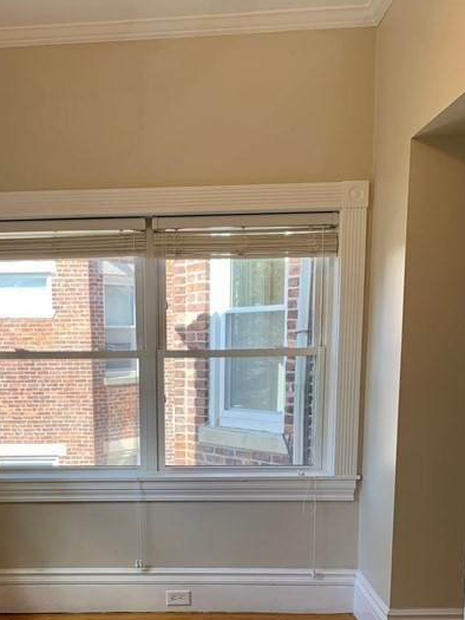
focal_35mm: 38
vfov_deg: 47.6
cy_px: 446
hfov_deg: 37.2
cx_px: 146
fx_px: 680
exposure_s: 1/122
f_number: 1.8
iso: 25
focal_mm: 4.25
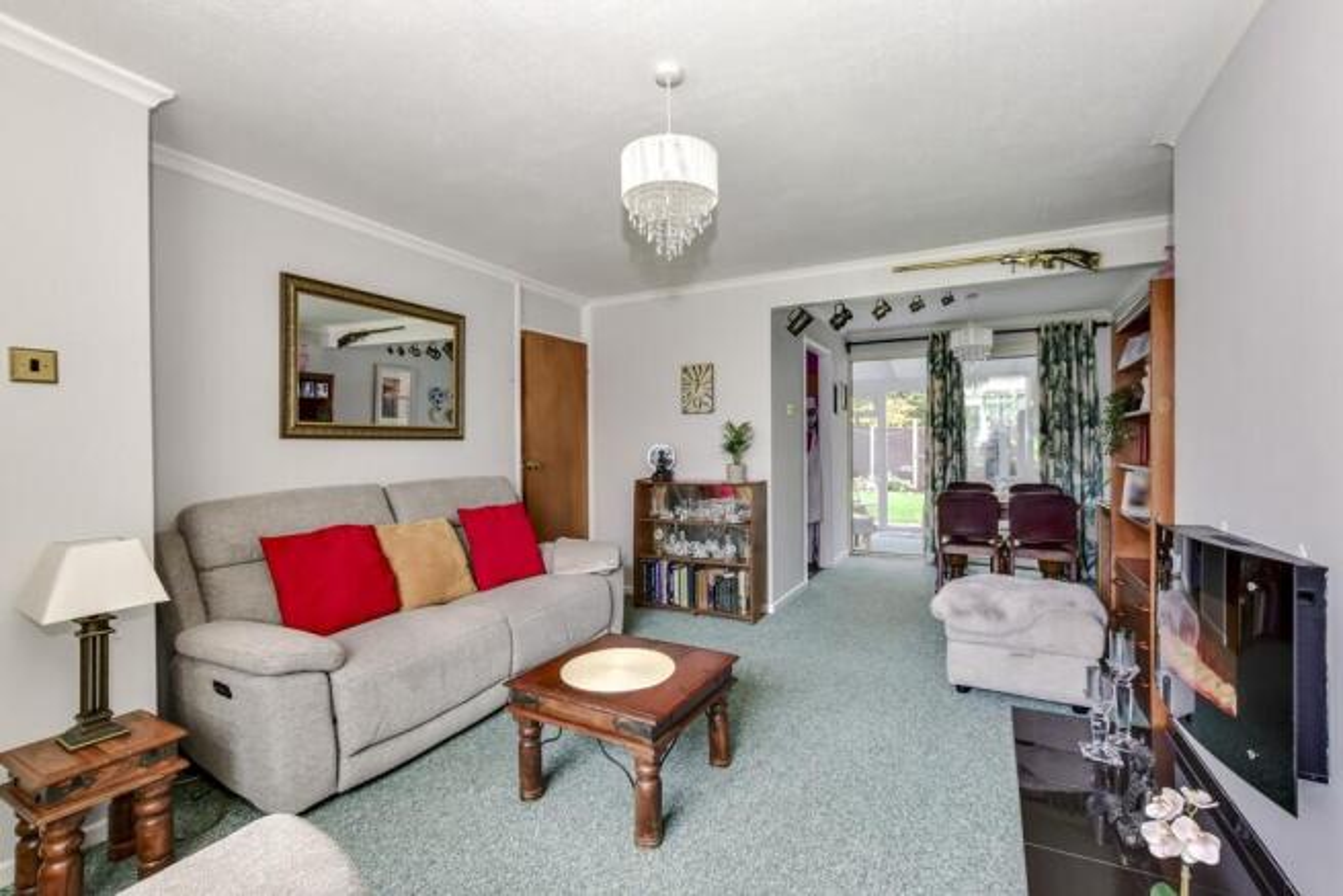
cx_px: 672
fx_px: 560
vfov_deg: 77.4
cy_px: 448
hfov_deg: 100.4
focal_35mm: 15
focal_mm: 10
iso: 640
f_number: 8
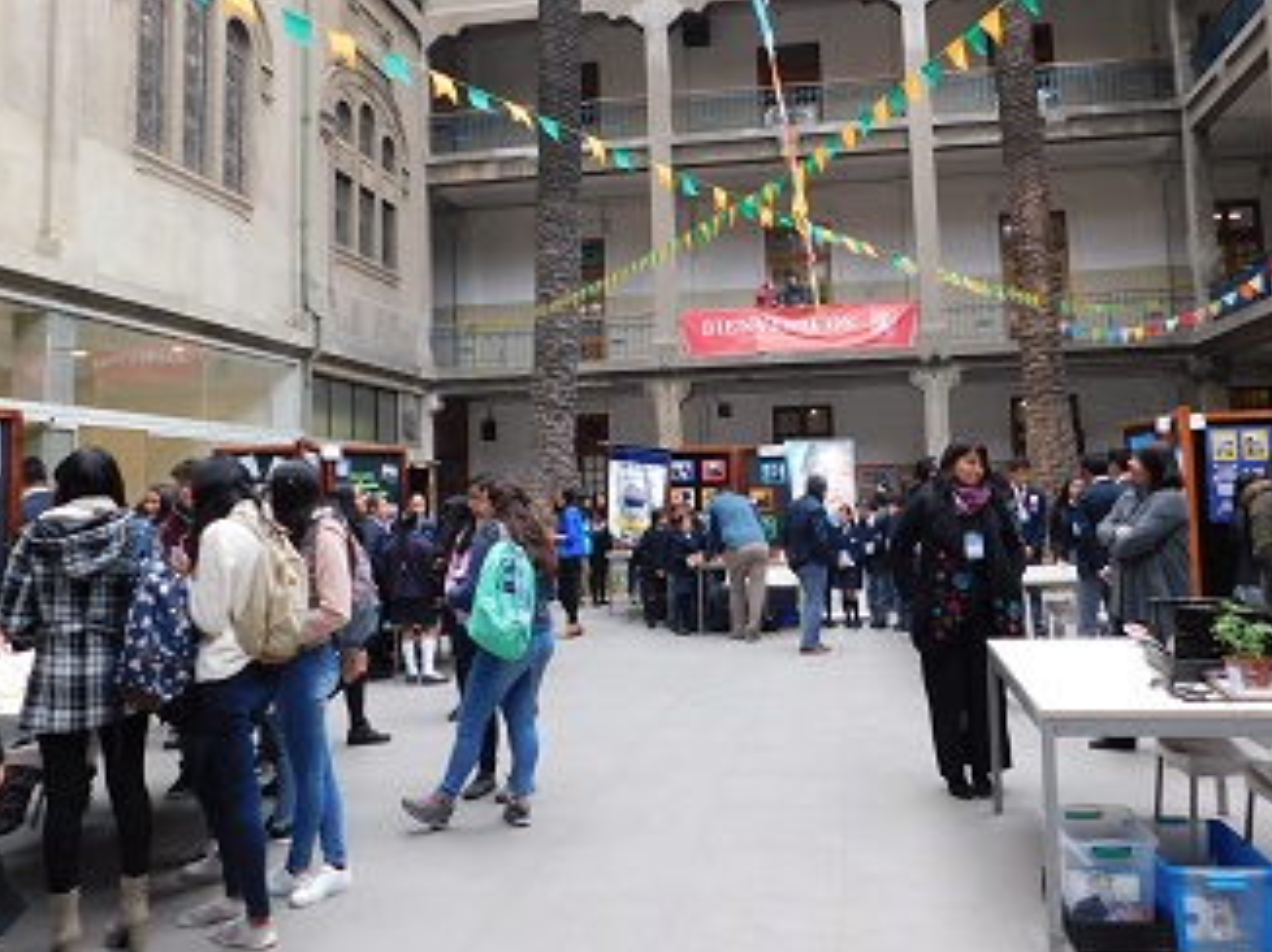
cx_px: 677
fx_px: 1102
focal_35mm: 30
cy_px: 394
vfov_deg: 46.5
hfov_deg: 59.9
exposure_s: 1/80
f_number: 3
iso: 125
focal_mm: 4
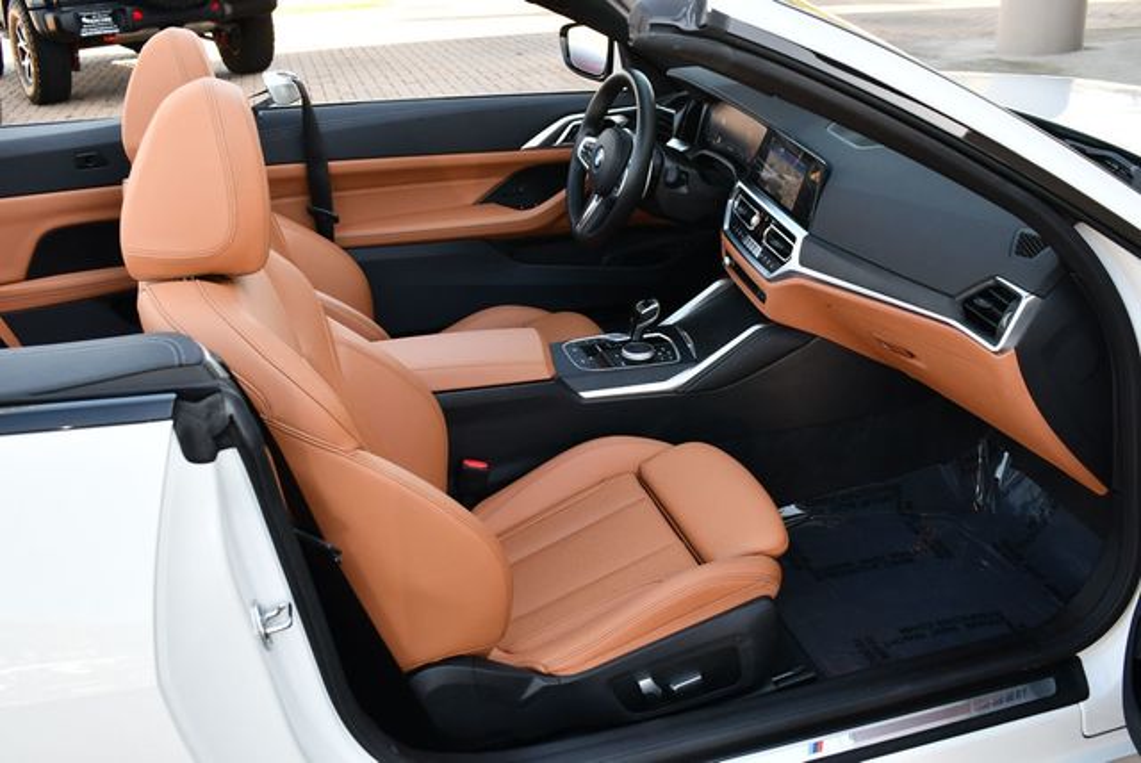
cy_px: 382
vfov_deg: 36.9
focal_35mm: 36
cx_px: 570
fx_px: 1142
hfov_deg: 53.1
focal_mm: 18
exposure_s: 1/250
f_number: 4.5
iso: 400
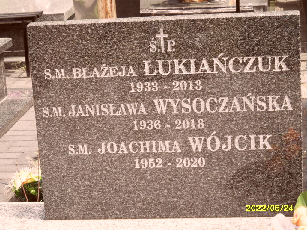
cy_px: 115
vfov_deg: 14.8
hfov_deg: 19.6
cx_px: 154
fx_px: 887
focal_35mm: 100
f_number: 4.4
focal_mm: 16.3
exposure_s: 1/250
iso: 80
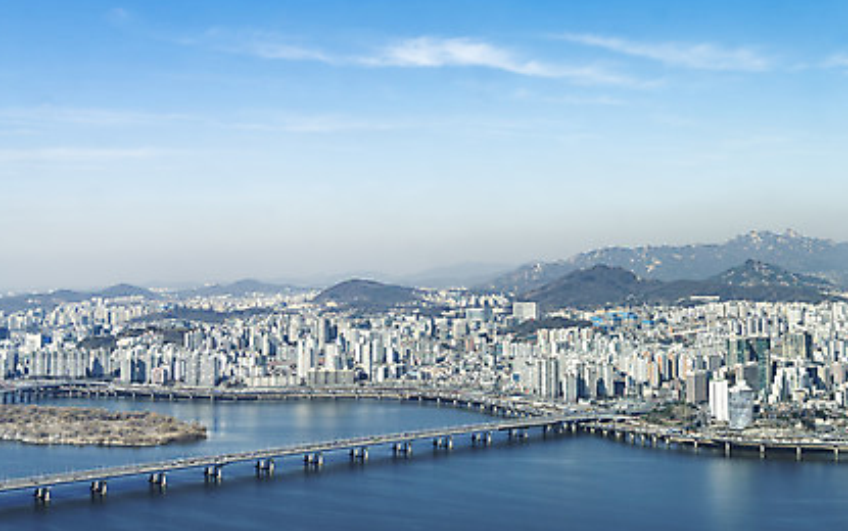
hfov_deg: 39.6
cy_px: 188
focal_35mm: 50
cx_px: 587
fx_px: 1156
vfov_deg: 25.8
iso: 100
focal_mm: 34
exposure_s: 1/125
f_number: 13
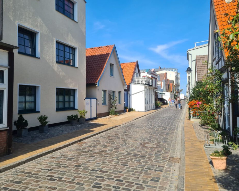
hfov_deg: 62.1
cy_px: 94
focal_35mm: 28
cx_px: 109
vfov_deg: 51.5
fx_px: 198
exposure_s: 1/2176
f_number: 1.8
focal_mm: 5.4
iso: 50
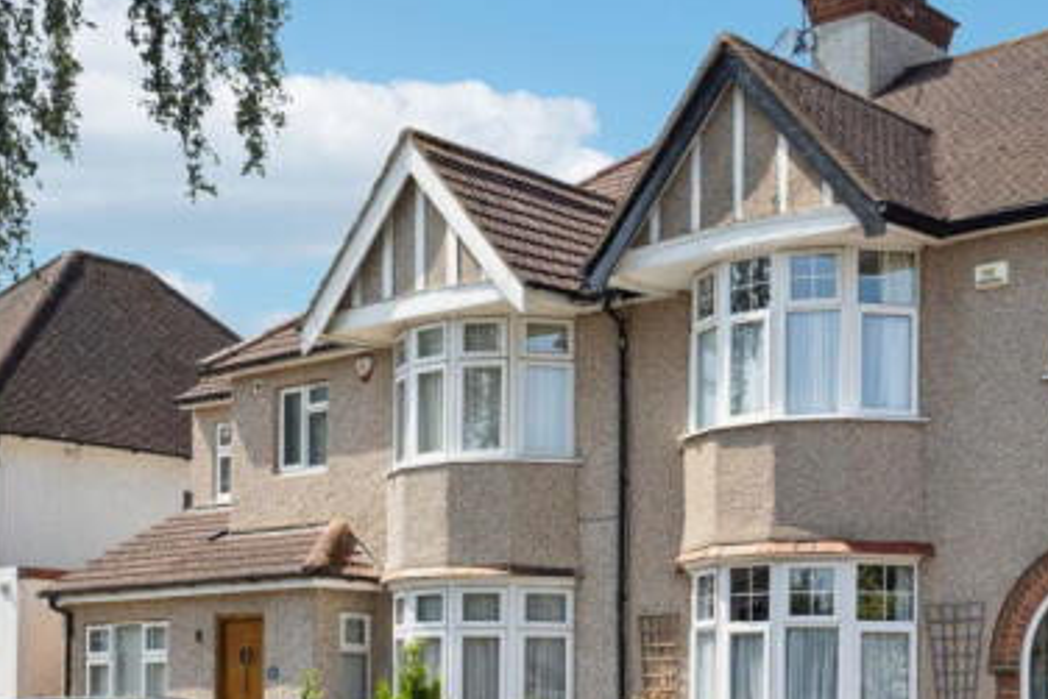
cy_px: 542
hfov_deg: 32.0
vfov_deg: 22.0
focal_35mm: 61
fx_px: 1776
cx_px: 840
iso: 640
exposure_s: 1/1250
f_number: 5.6
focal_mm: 35
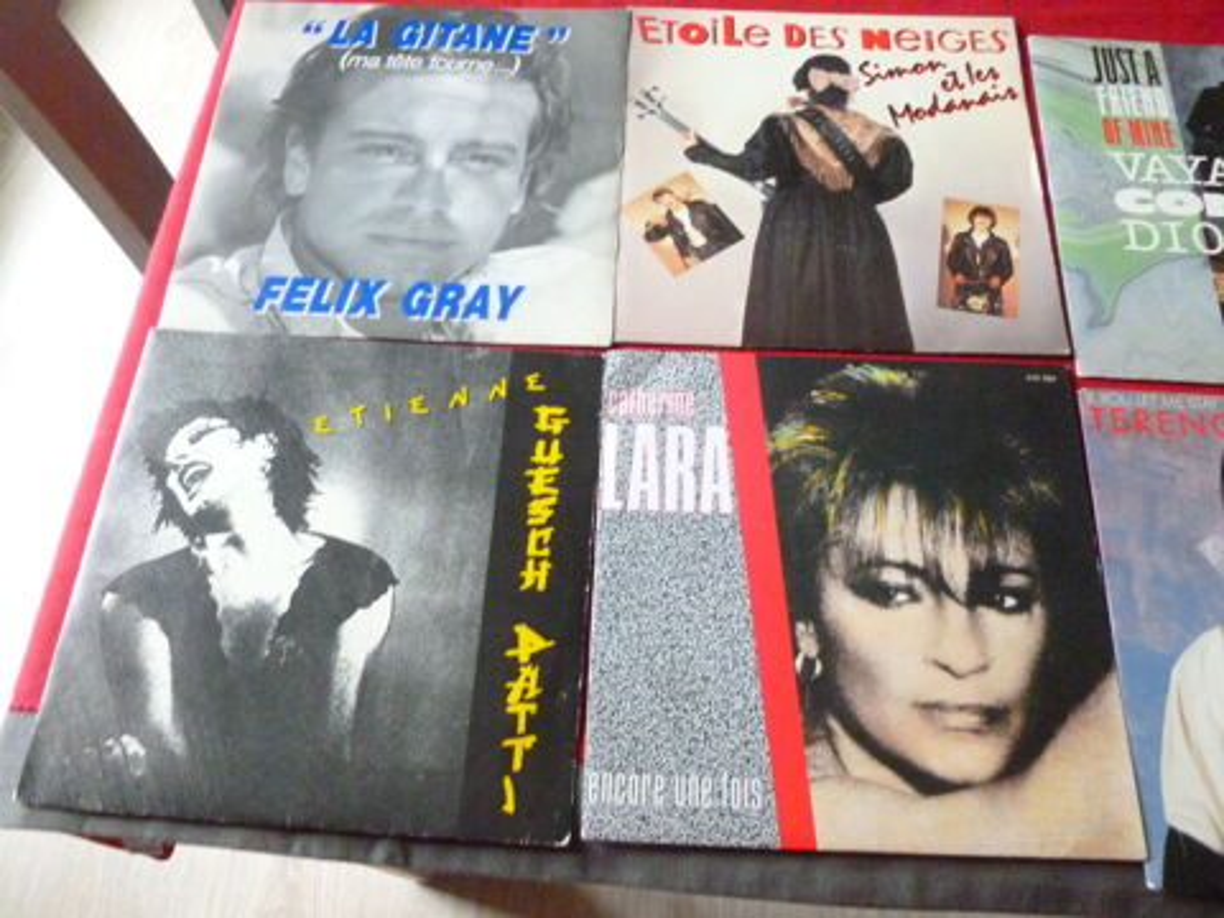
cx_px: 612
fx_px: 990
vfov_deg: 49.7
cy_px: 459
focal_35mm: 28
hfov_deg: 63.4
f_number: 3.3
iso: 1000
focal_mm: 5
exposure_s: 1/15
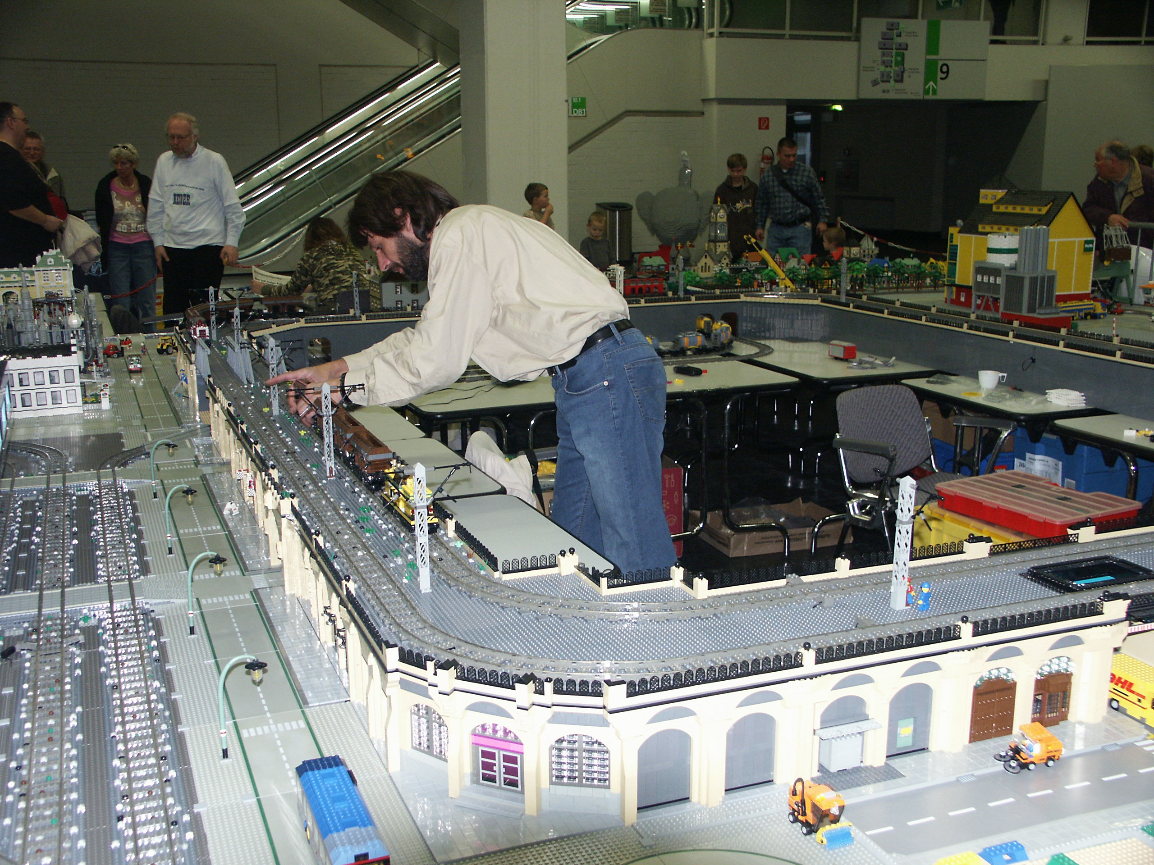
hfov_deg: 54.0
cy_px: 432
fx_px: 1133
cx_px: 577
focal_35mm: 34
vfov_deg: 41.8
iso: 200
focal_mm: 8.9
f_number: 2.8
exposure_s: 1/45
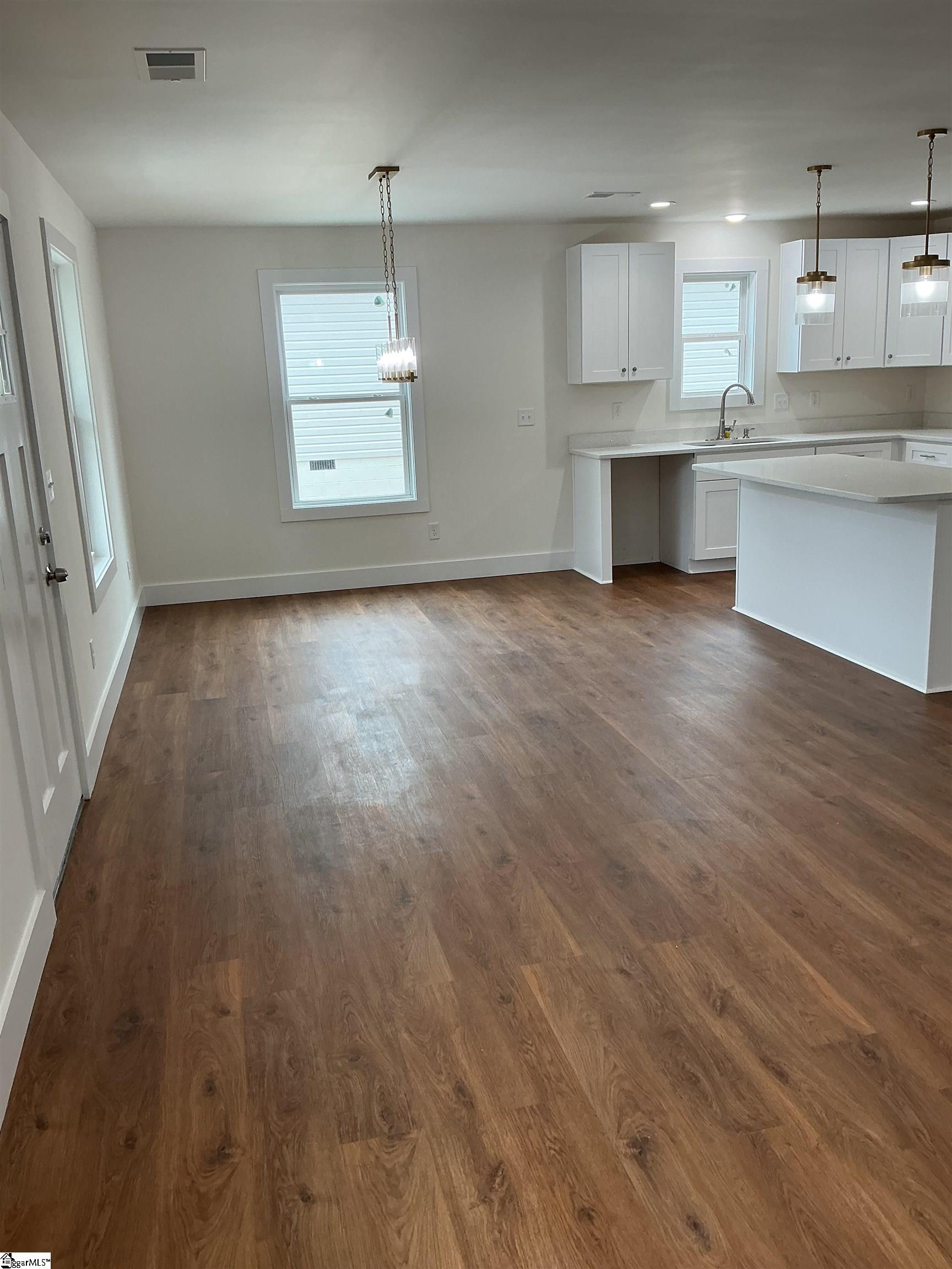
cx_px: 476
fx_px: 1063
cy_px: 634
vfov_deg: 61.7
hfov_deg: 48.2
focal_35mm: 29
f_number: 1.8
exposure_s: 1/60
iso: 40
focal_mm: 3
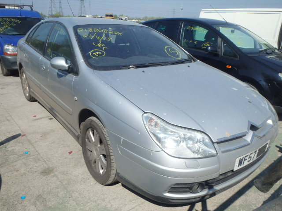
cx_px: 141
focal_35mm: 28
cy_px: 106
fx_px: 228
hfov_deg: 63.4
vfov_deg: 49.7
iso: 125
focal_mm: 5
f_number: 11
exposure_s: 1/125
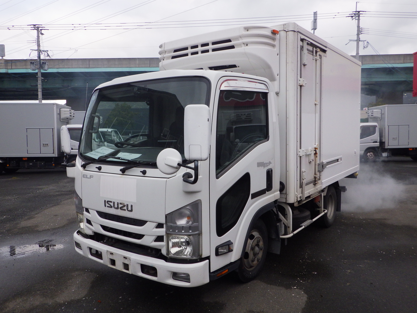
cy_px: 156
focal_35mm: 28
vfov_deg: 49.7
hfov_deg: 63.4
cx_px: 208
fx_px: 337
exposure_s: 1/160
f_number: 3.5
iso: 250
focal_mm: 5
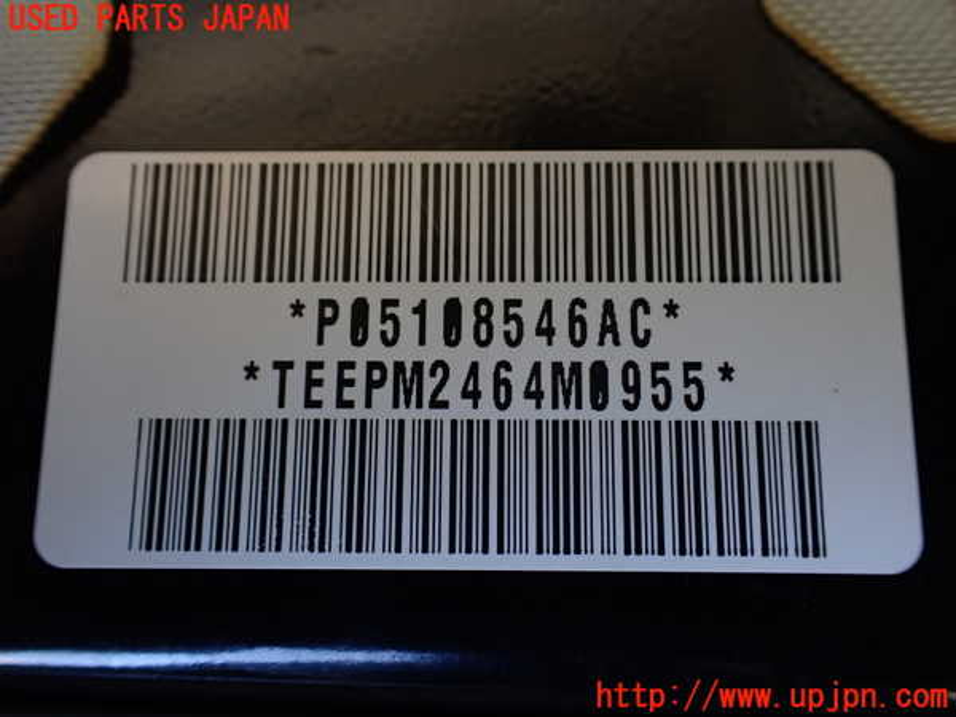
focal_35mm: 30
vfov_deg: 46.8
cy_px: 358
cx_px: 478
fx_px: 829
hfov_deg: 60.0
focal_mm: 5.4
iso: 320
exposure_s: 1/125
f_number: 2.3
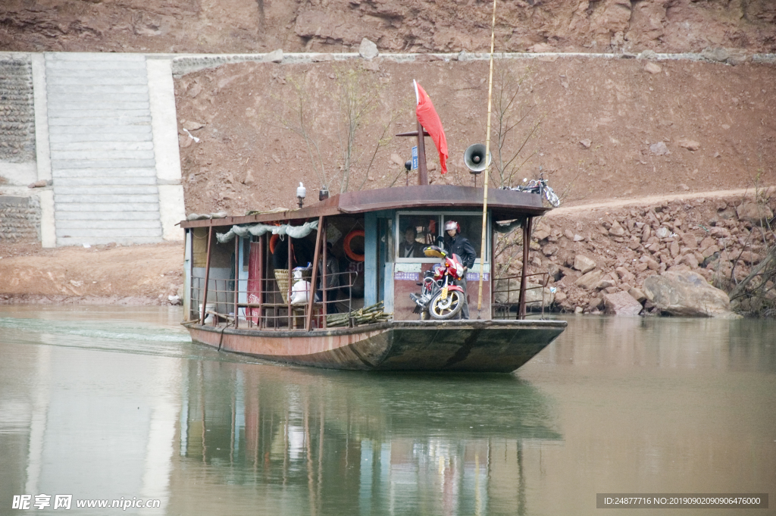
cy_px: 258
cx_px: 388
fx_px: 3877
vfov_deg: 7.6
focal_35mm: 180
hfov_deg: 11.4
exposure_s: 1/80
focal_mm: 120
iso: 320
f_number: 5.6
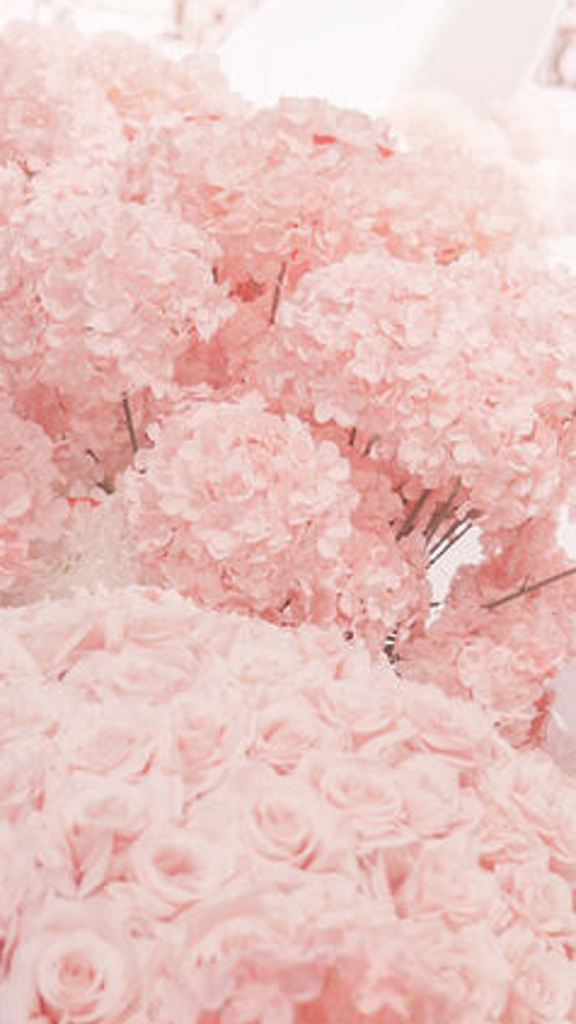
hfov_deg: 10.0
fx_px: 2905
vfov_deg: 18.9
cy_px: -189
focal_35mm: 107
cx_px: 1363
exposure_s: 1/60
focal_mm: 24
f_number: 2.8
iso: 400
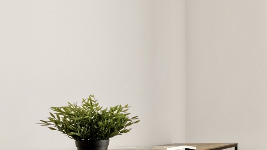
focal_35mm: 41
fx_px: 290
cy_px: 106
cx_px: 362
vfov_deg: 28.8
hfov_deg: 33.2
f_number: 8
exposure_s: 1/15
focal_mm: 8
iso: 500
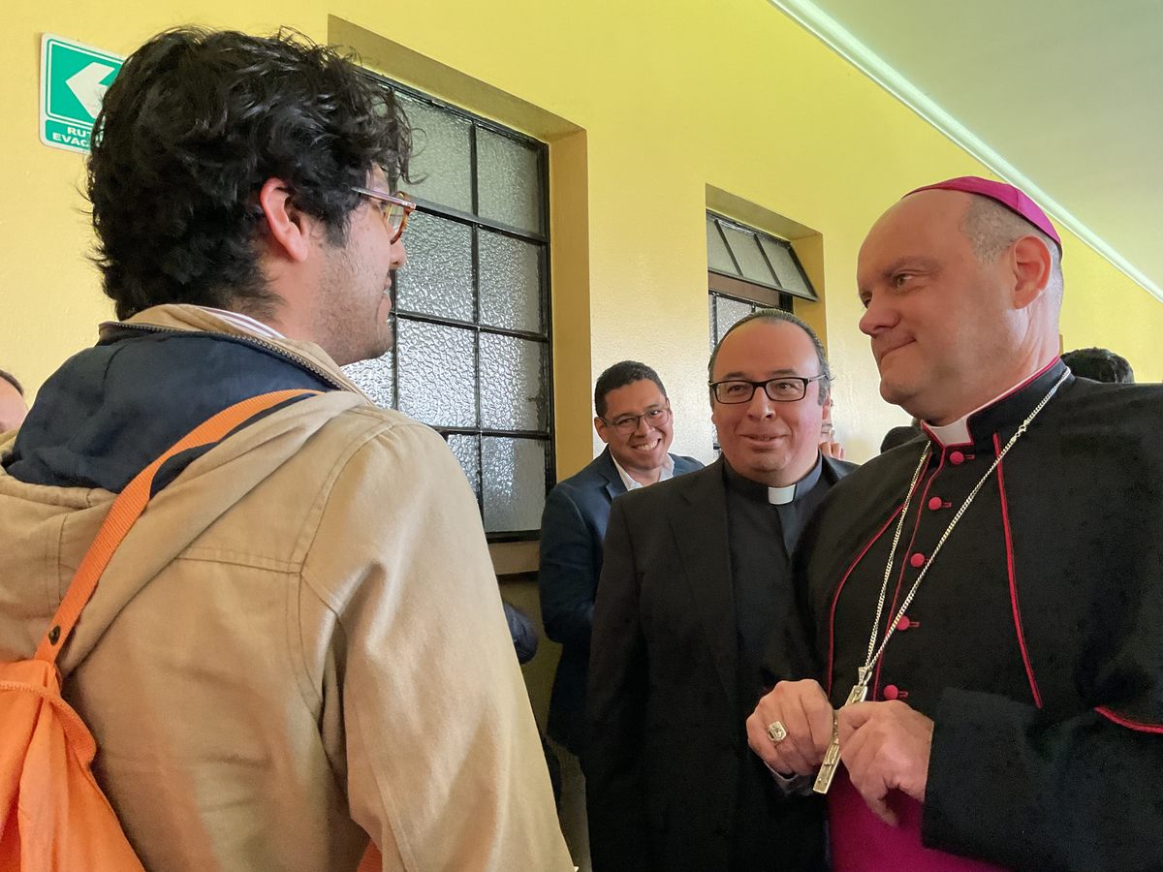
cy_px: 436
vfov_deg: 48.2
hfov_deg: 61.7
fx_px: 974
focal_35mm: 29
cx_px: 582
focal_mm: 3
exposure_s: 1/60
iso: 200
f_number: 1.8
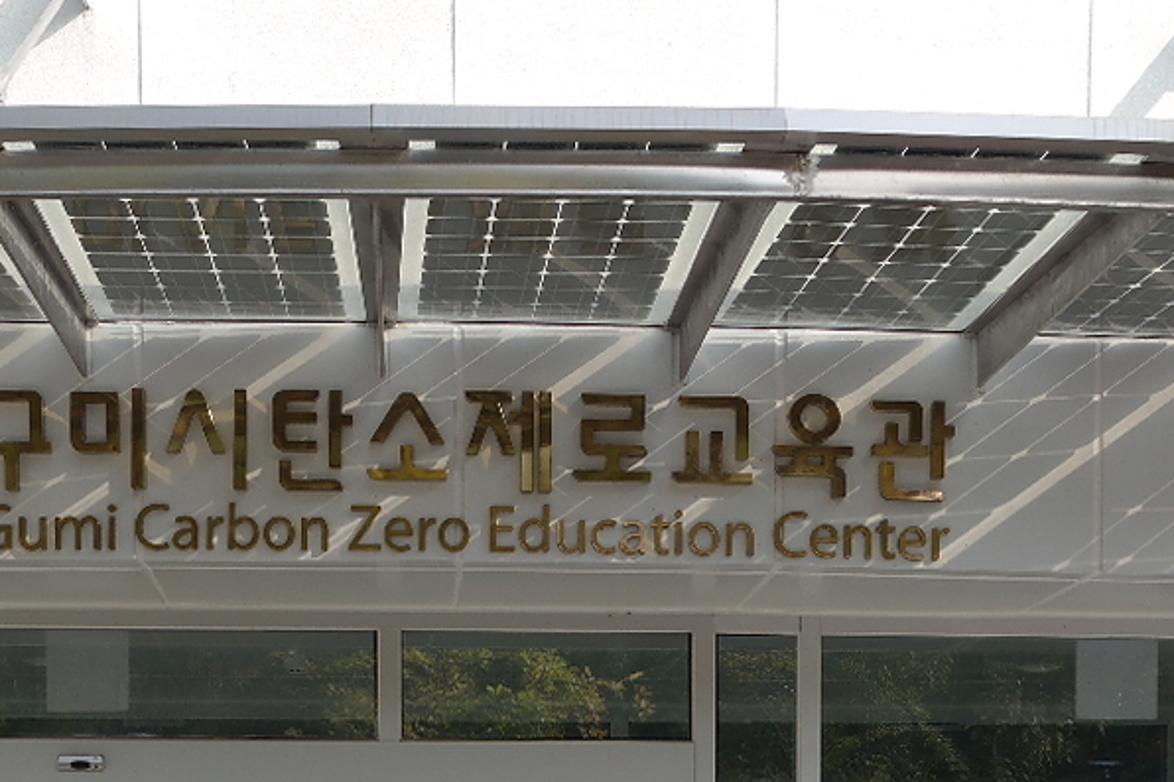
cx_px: 548
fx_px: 2836
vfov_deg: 14.9
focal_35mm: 87
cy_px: 1062
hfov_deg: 23.4
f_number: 5.6
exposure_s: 1/200
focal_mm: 20
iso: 100
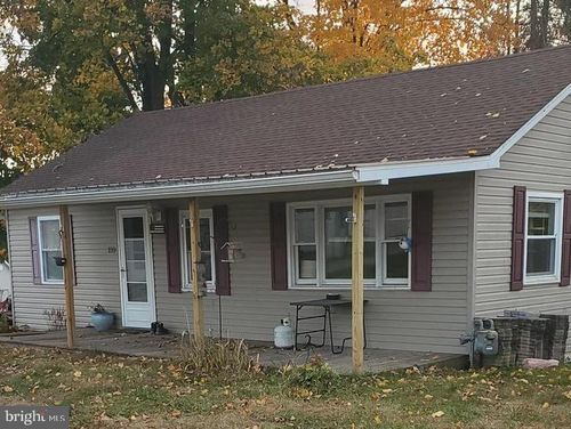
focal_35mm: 26
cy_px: 214
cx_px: 286
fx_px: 429
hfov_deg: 67.3
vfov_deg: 53.1
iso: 100
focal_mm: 4.3
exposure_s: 1/120
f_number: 2.4
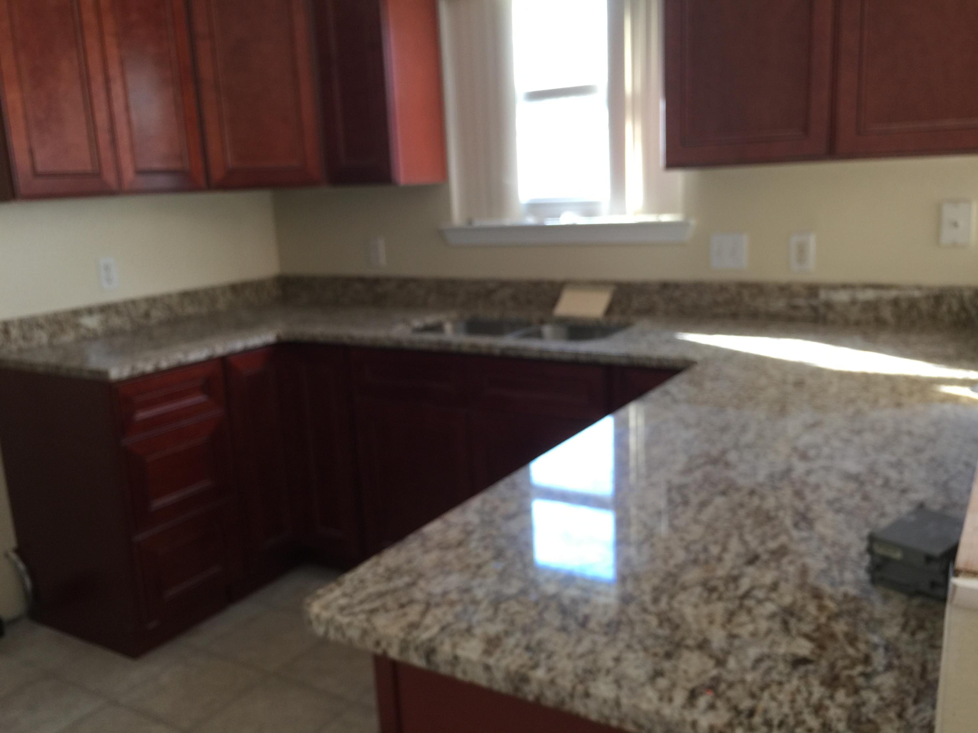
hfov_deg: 61.7
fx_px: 819
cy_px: 366
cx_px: 489
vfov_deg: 48.2
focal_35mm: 29
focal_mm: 4.15
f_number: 2.2
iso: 32
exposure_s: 1/15
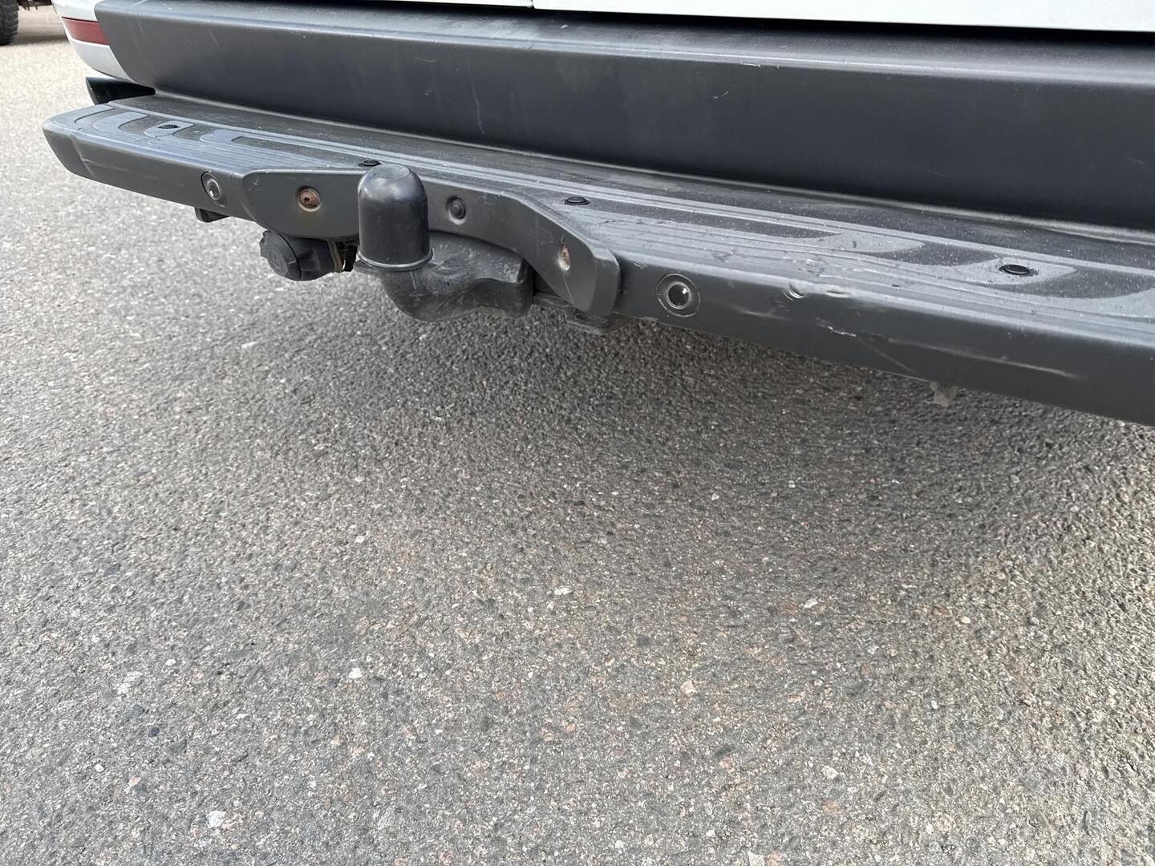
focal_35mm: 24
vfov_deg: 56.8
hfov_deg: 71.6
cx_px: 578
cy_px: 433
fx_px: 801
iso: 64
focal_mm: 6.76
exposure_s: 1/251
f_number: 1.78
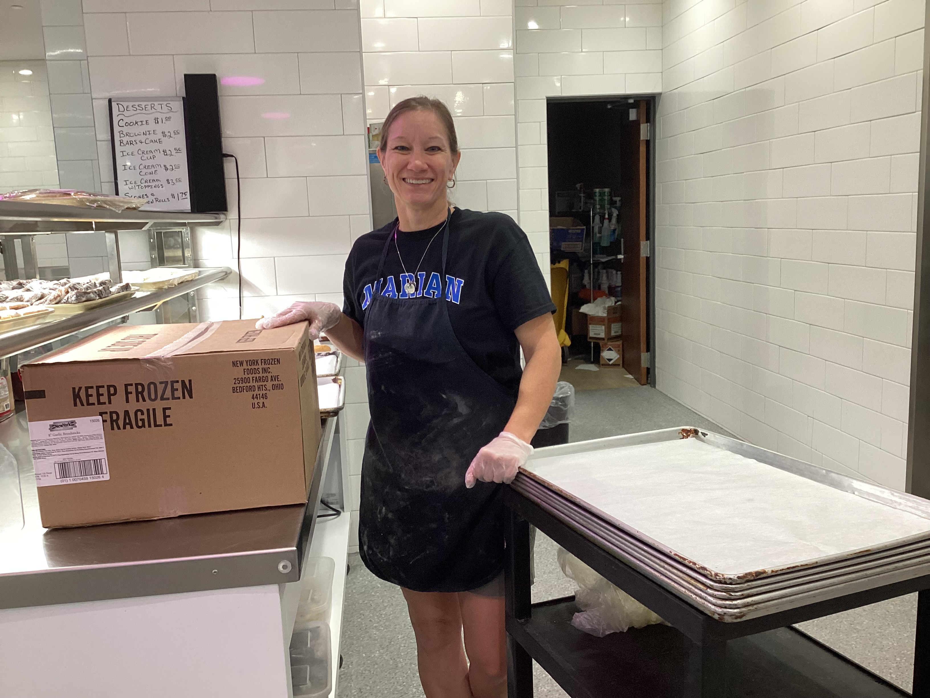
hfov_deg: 58.4
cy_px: 349
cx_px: 465
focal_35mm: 31
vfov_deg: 45.4
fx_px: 833
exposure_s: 1/60
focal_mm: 3.3
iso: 125
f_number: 2.4
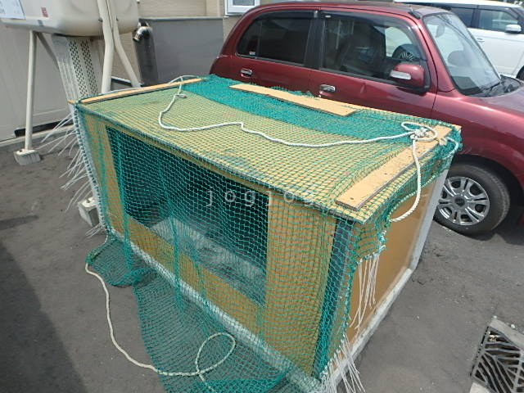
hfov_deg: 79.0
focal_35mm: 21
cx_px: 262
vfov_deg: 63.4
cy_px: 196
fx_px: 318
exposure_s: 1/640
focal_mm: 3.7
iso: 125
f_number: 3.5
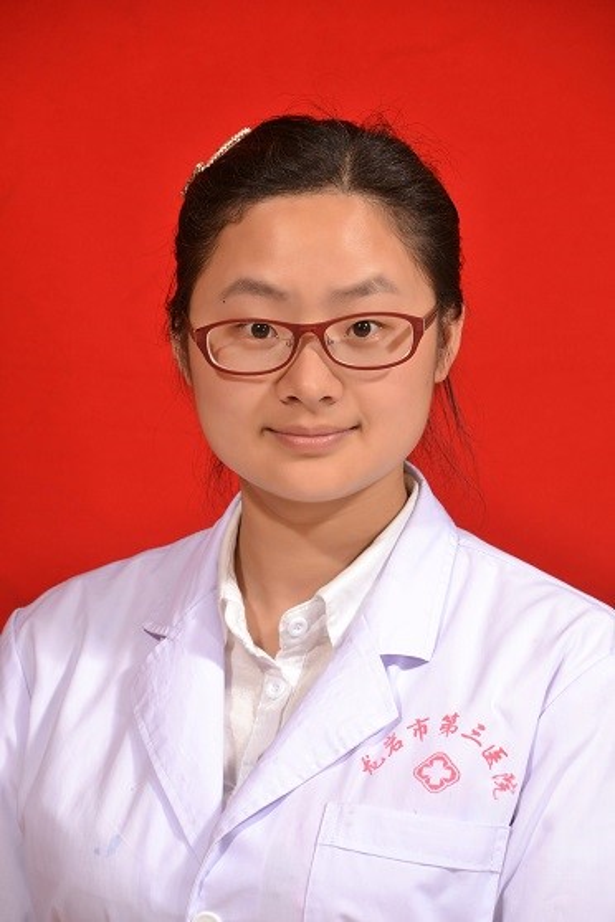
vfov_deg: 11.0
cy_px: 461
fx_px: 4804
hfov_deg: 7.3
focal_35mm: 188
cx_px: 308
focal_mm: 125
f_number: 5.6
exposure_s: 1/100
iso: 400
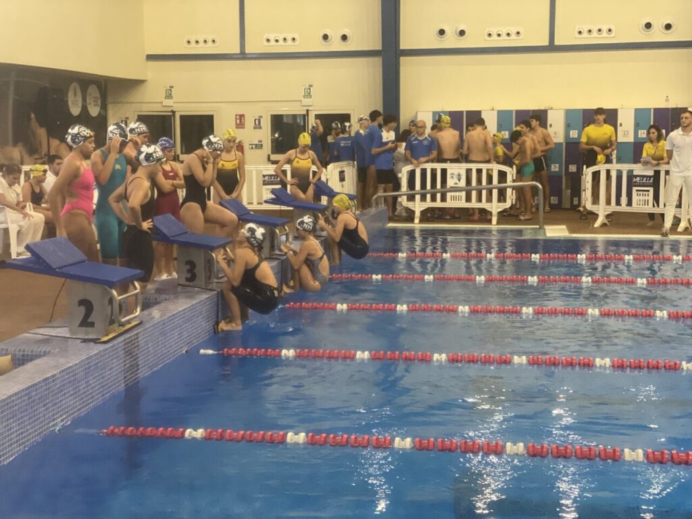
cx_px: 346
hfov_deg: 36.8
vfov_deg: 28.0
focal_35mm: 52
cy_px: 260
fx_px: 1040
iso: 250
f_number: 2
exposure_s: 1/50
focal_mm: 6
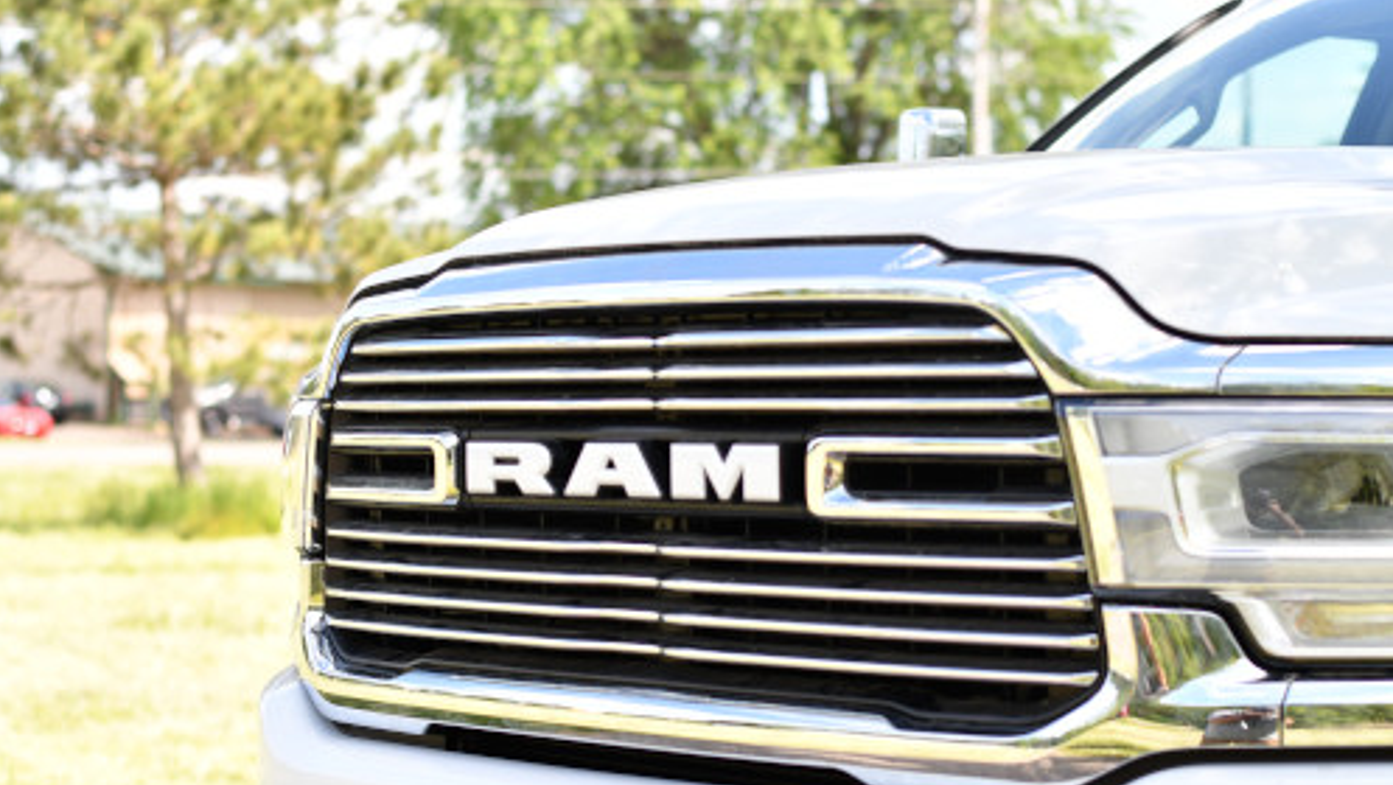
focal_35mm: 79
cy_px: 461
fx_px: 2919
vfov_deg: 15.3
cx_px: 695
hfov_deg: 26.8
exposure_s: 1/1600
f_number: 2.8
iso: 250
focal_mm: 50
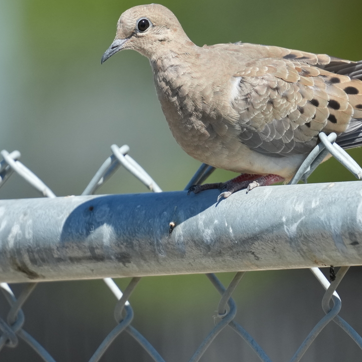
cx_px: 227
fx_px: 18114
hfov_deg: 1.1
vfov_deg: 1.1
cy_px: 87
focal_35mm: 1531
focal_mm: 600
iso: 1000
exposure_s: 1/2000
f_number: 5.6
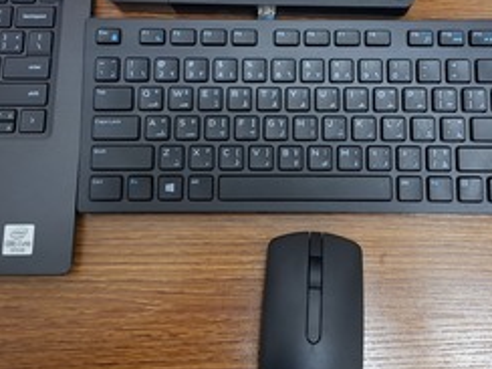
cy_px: 96
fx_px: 611
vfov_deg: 33.0
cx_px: 295
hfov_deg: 43.6
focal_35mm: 43
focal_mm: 5.54
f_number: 1.8
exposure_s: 1/30
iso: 320
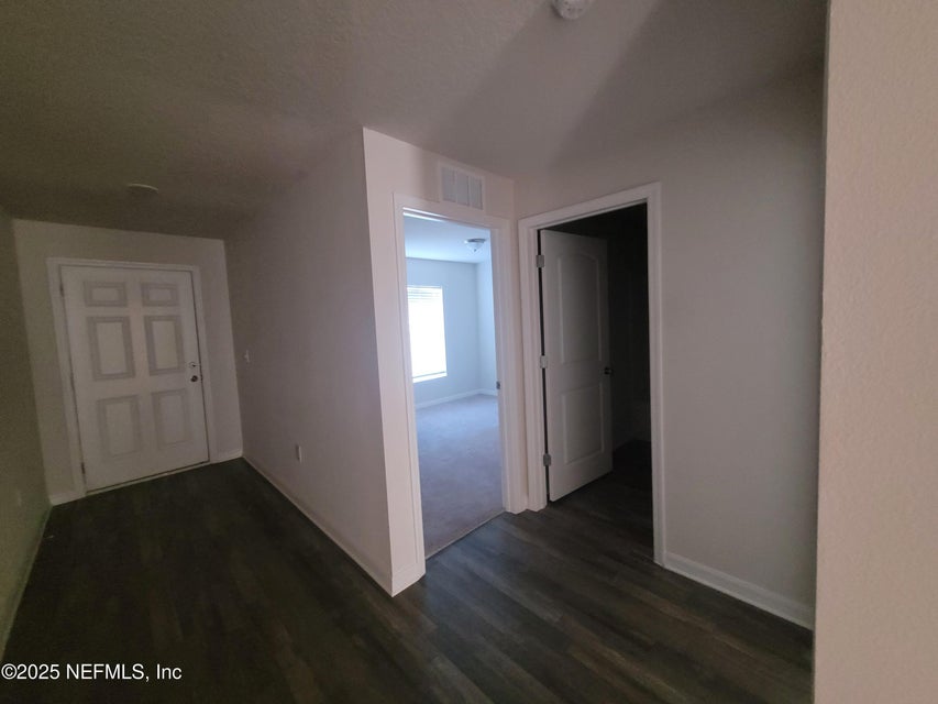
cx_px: 469
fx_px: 352
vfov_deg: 89.9
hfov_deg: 106.2
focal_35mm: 13
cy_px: 352
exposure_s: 1/24
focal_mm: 1.74
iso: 800
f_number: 2.2
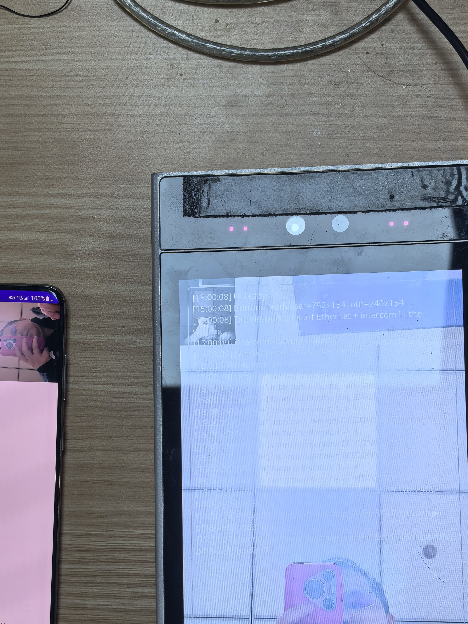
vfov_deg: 25.5
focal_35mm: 76
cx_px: 202
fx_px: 1370
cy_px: 408
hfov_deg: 19.4
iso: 64
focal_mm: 6.98
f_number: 2
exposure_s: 1/100
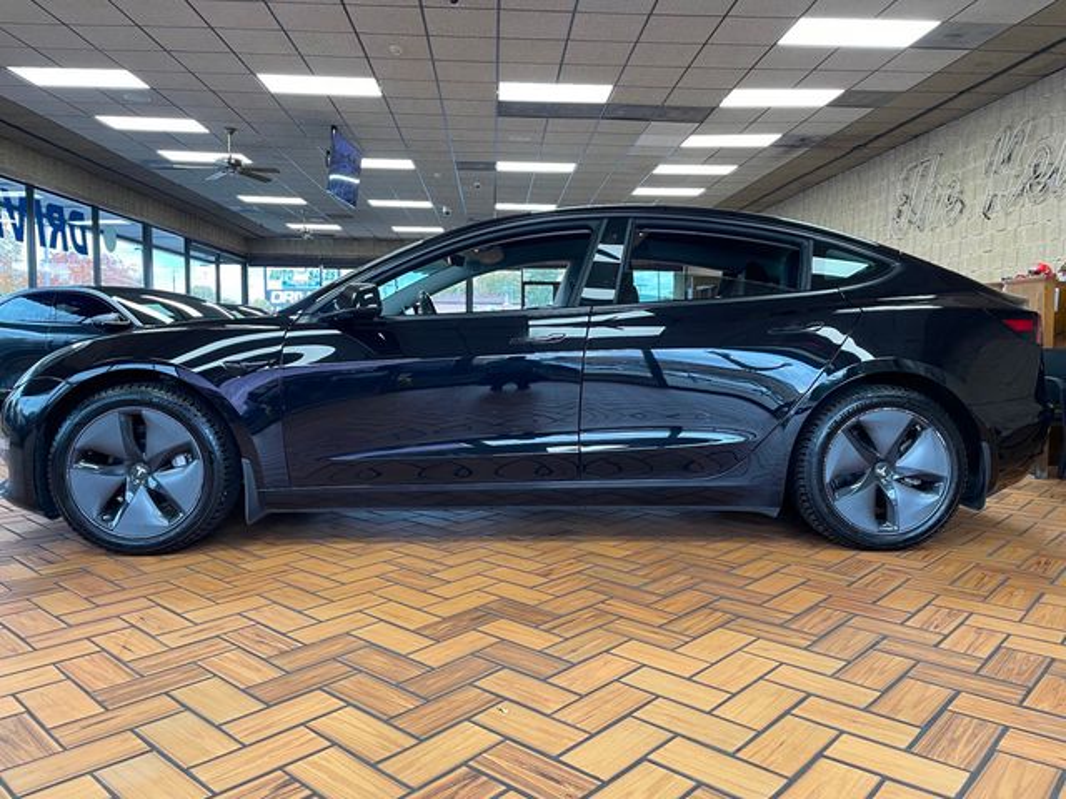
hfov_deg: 67.3
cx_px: 533
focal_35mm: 26
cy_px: 400
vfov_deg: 53.1
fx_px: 801
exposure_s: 1/60
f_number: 1.6
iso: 80
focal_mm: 4.2
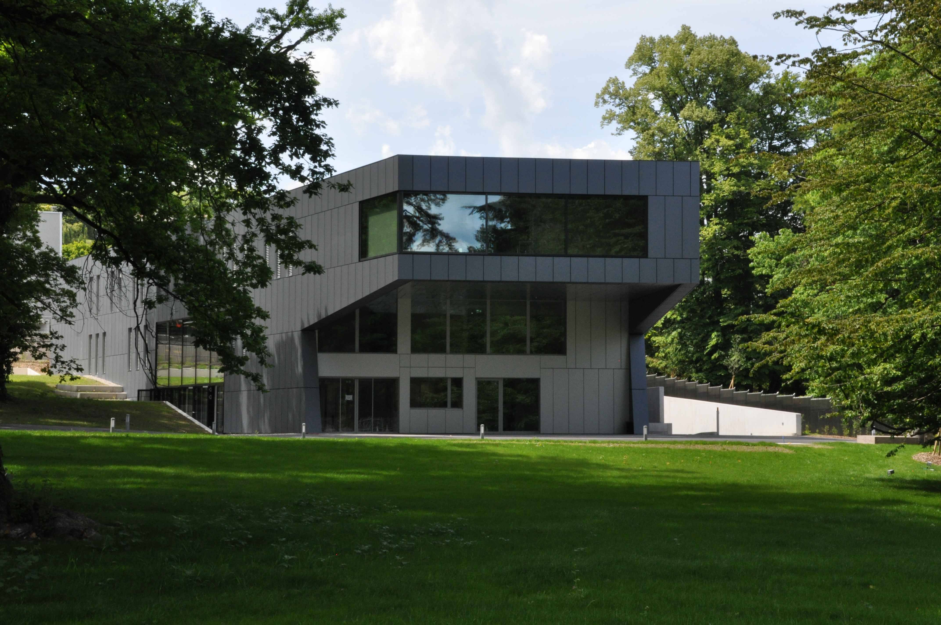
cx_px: 470
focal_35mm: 57
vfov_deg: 23.7
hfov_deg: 35.1
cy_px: 312
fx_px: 1488
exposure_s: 1/100
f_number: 22
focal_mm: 38
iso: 800
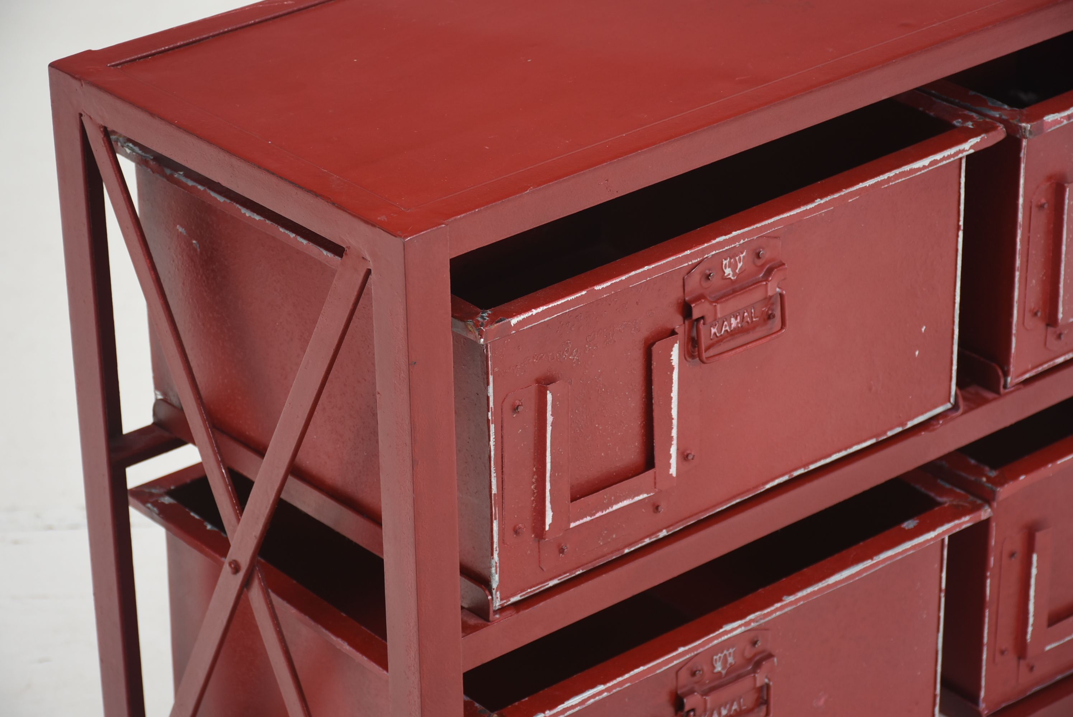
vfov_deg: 12.2
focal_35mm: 112
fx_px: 3356
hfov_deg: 18.2
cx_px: 536
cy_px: 358
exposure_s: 1/100
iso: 160
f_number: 7.1
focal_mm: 75
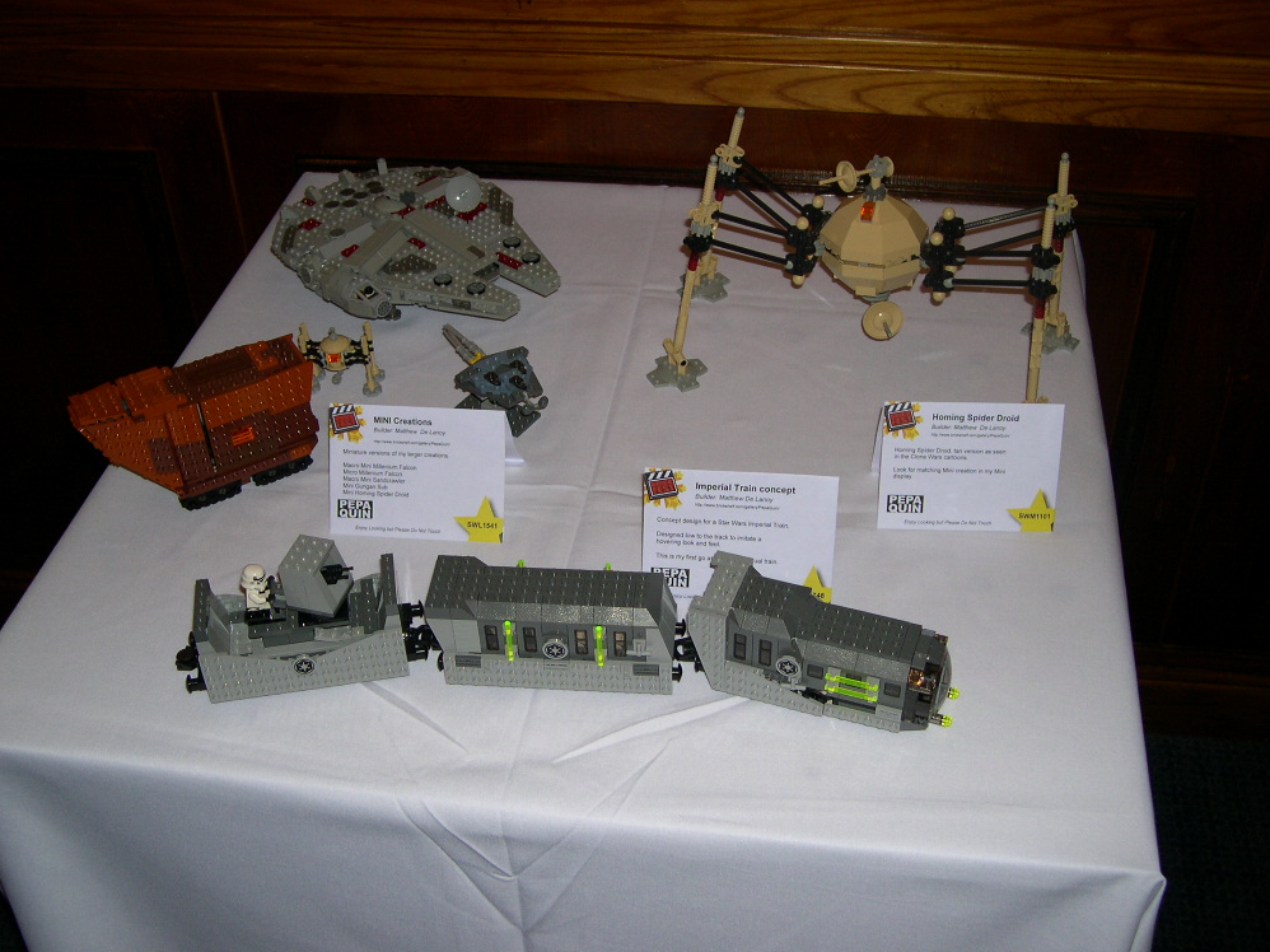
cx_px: 640
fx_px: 1430
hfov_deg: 47.9
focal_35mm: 39
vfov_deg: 36.8
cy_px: 473
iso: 100
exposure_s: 1/60
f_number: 2.8
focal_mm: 8
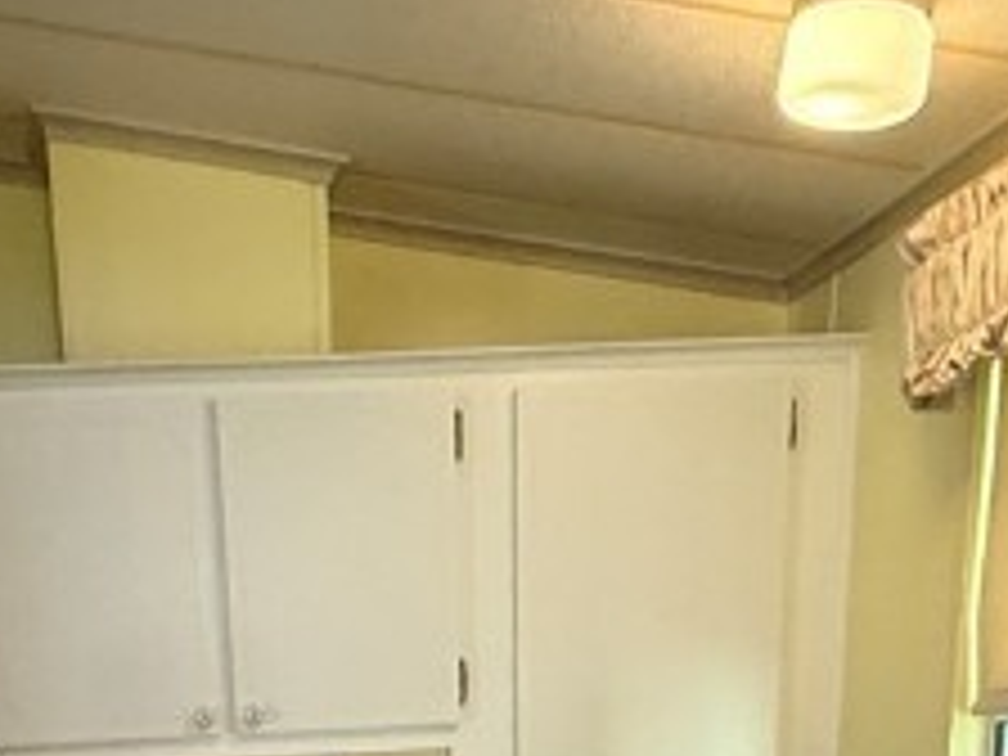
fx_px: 1864
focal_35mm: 64
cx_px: 320
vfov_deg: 16.5
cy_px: 1566
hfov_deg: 30.0
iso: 320
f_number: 2.2
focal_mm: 2.22
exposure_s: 1/60
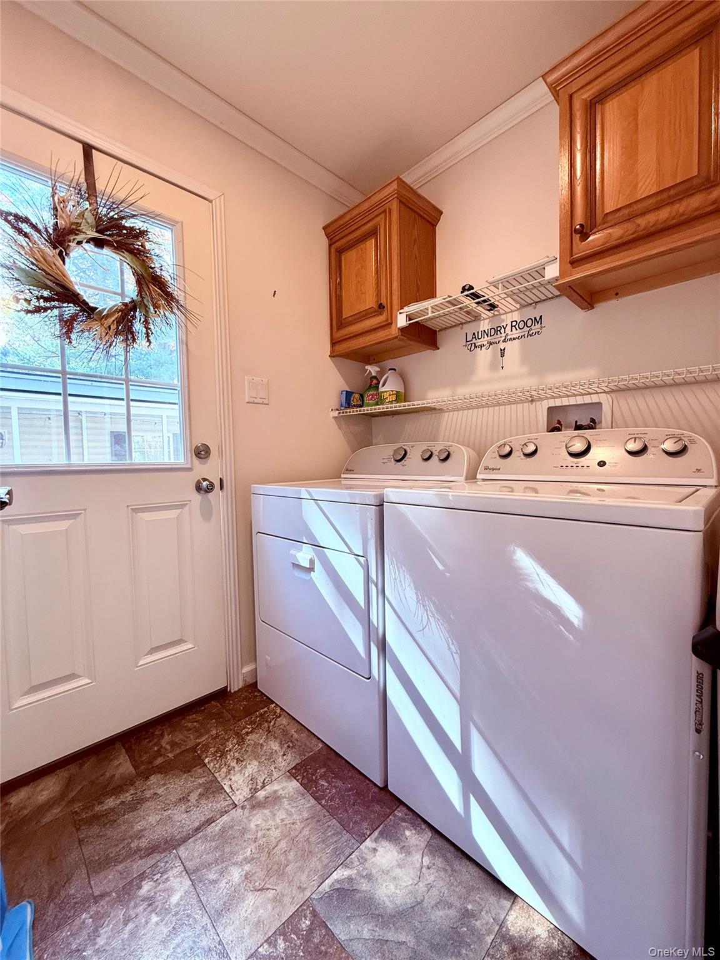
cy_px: 480
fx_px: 388
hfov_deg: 85.7
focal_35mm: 14
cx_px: 360
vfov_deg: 102.1
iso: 160
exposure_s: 1/120
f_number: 2.2
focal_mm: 2.22
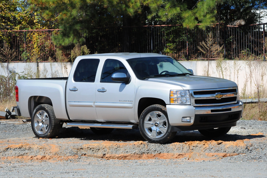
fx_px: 1000
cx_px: 134
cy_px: 89
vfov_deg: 10.1
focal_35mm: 135
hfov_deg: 15.2
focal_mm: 90
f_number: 10
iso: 2000
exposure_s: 1/5000
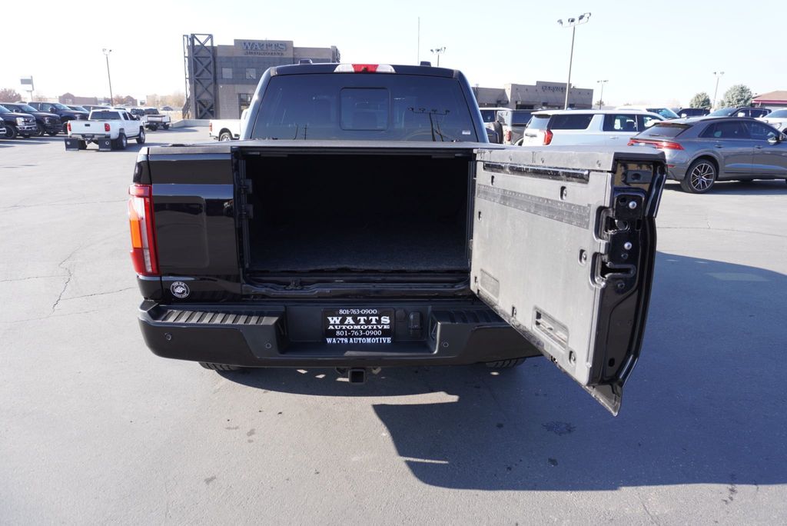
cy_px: 263
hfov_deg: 73.7
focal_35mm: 24
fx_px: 525
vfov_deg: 53.2
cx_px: 394
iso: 100
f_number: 5.6
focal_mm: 16
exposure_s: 1/100
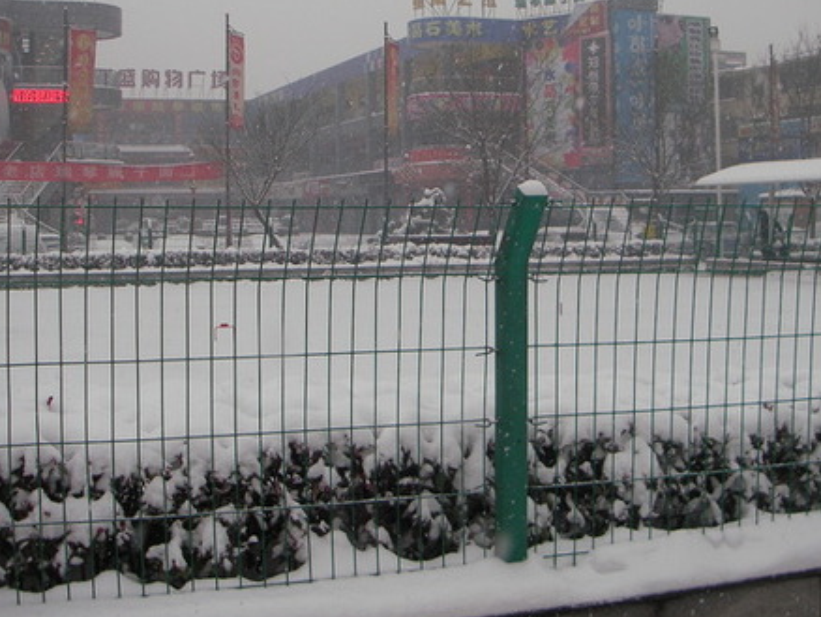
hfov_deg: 36.8
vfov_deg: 28.0
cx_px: 442
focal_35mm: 52
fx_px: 1234
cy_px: 234
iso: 50
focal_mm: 6.3
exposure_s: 1/274
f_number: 3.3
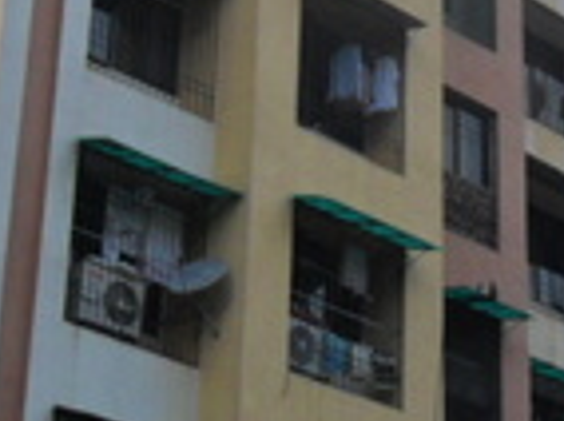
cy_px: 103
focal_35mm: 122
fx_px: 1984
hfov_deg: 15.9
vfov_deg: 12.1
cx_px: 548
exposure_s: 1/180
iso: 100
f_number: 3.5
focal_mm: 4.9
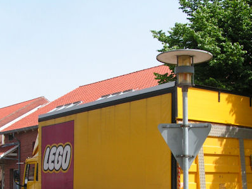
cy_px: 155
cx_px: 130
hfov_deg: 29.8
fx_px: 473
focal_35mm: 65
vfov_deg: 22.2
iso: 50
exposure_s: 1/200
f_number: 5.6
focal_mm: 6.3
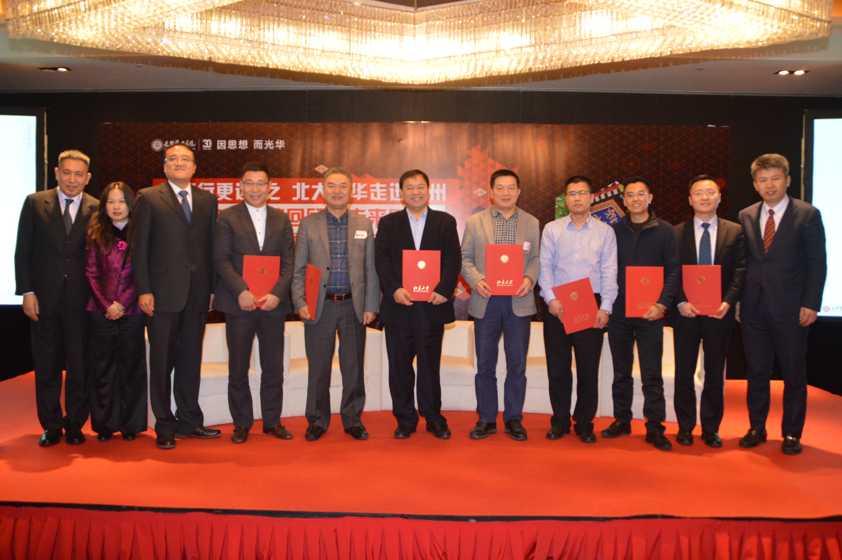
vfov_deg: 39.9
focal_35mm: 33
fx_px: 771
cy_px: 280
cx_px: 421
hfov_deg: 57.3
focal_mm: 22
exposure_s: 1/60
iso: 1250
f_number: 3.5
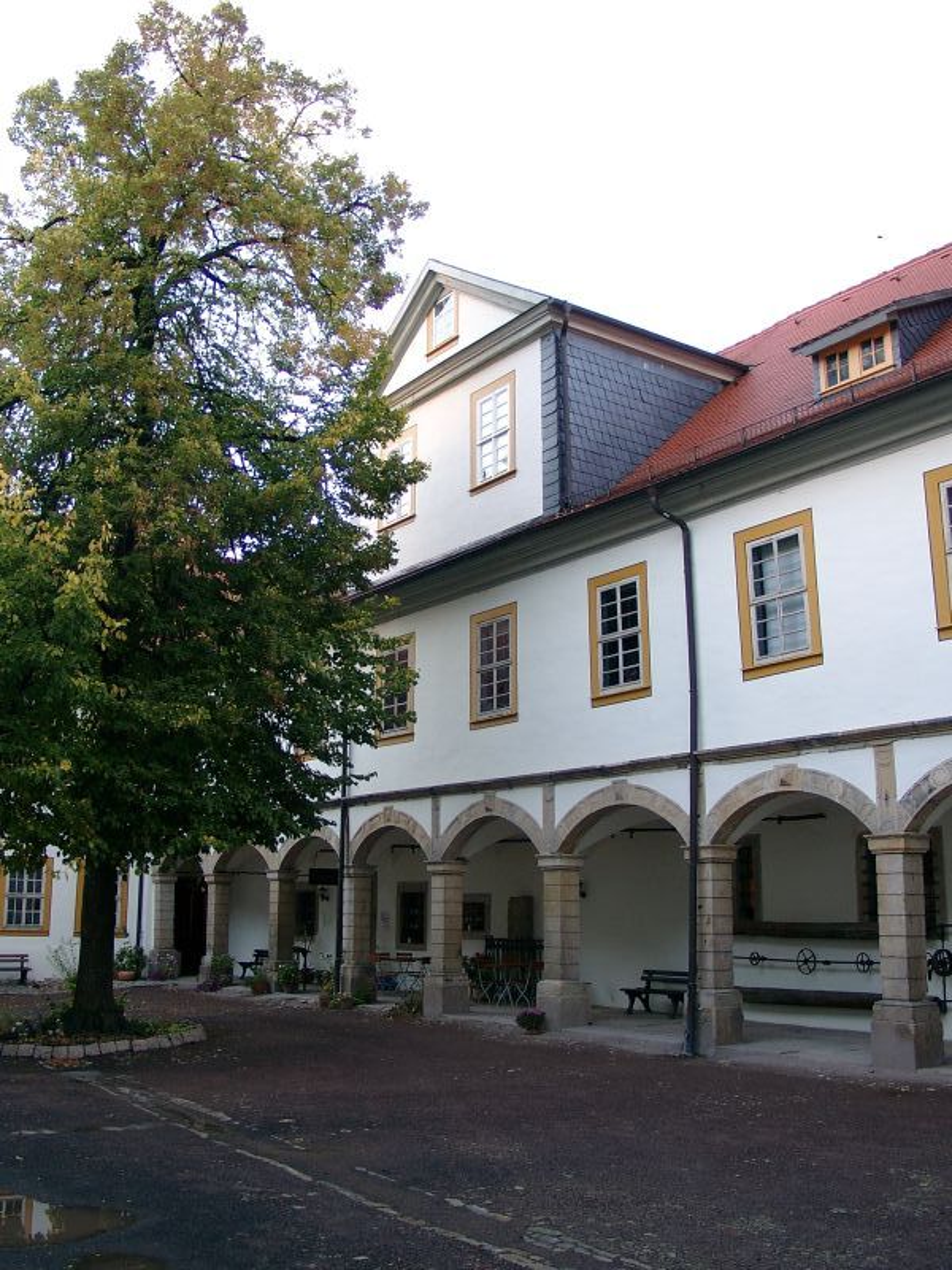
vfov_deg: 54.0
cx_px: 476
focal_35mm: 34
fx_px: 1247
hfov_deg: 41.8
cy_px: 635
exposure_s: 1/62.7
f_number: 2
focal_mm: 7.13
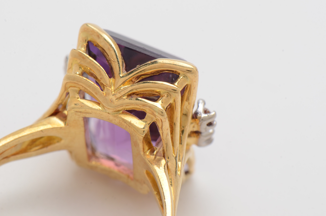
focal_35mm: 128
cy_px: 108
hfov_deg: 16.1
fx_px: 1152
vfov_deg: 10.7
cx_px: 163
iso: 200
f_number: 18
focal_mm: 85
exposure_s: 1/125
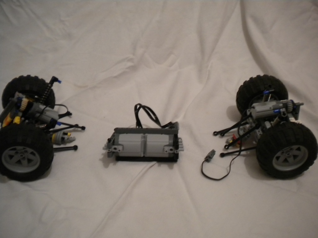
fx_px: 322
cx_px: 159
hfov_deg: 52.6
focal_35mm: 35
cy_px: 119
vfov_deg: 40.7
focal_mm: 6.3
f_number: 3.1
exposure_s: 1/17.6
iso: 400
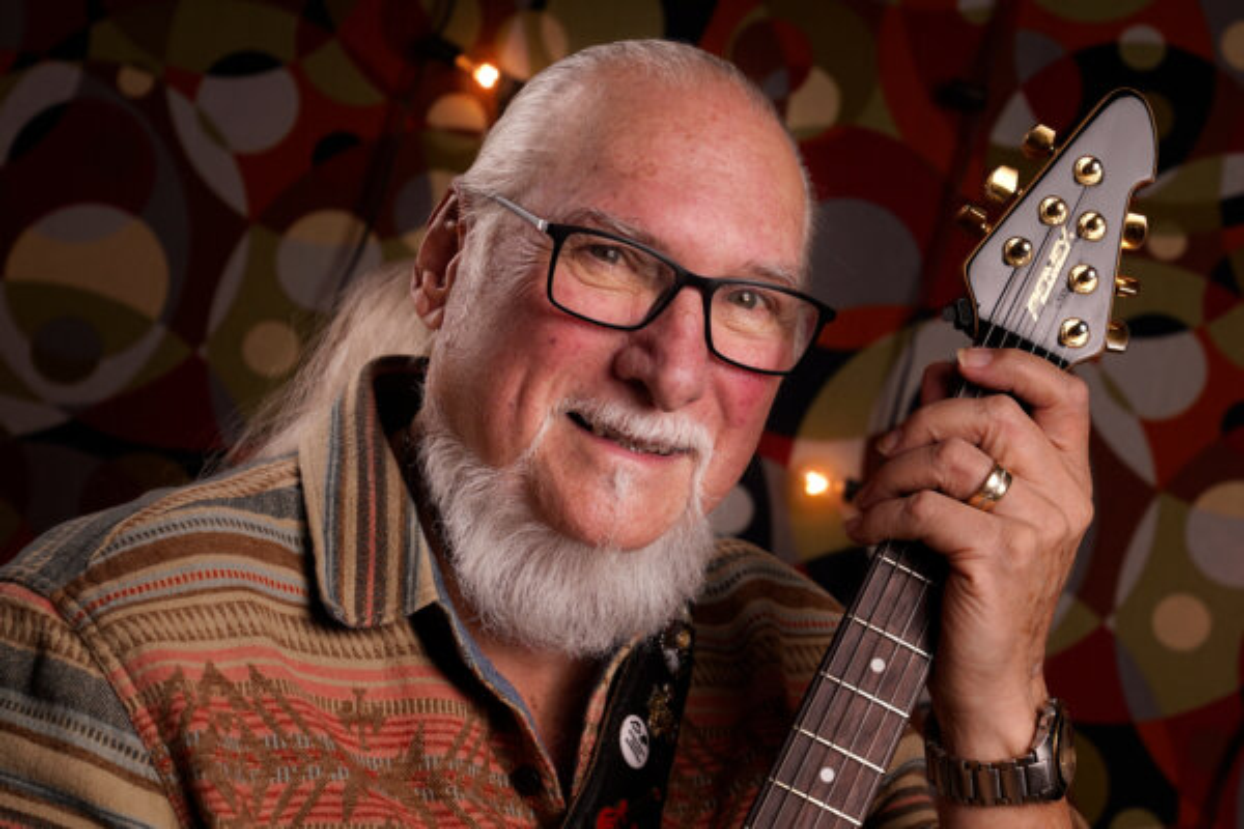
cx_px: 622
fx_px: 2419
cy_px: 414
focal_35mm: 70
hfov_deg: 28.8
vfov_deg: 19.5
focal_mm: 70
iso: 200
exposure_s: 1/200
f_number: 5.6
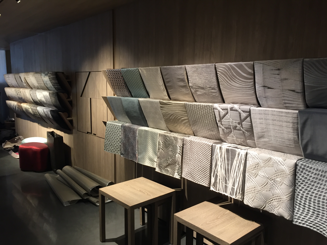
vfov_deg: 48.2
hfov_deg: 61.7
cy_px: 122
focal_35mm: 29
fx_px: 274
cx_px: 164
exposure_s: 1/33
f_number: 2.2
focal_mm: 4.15
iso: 125
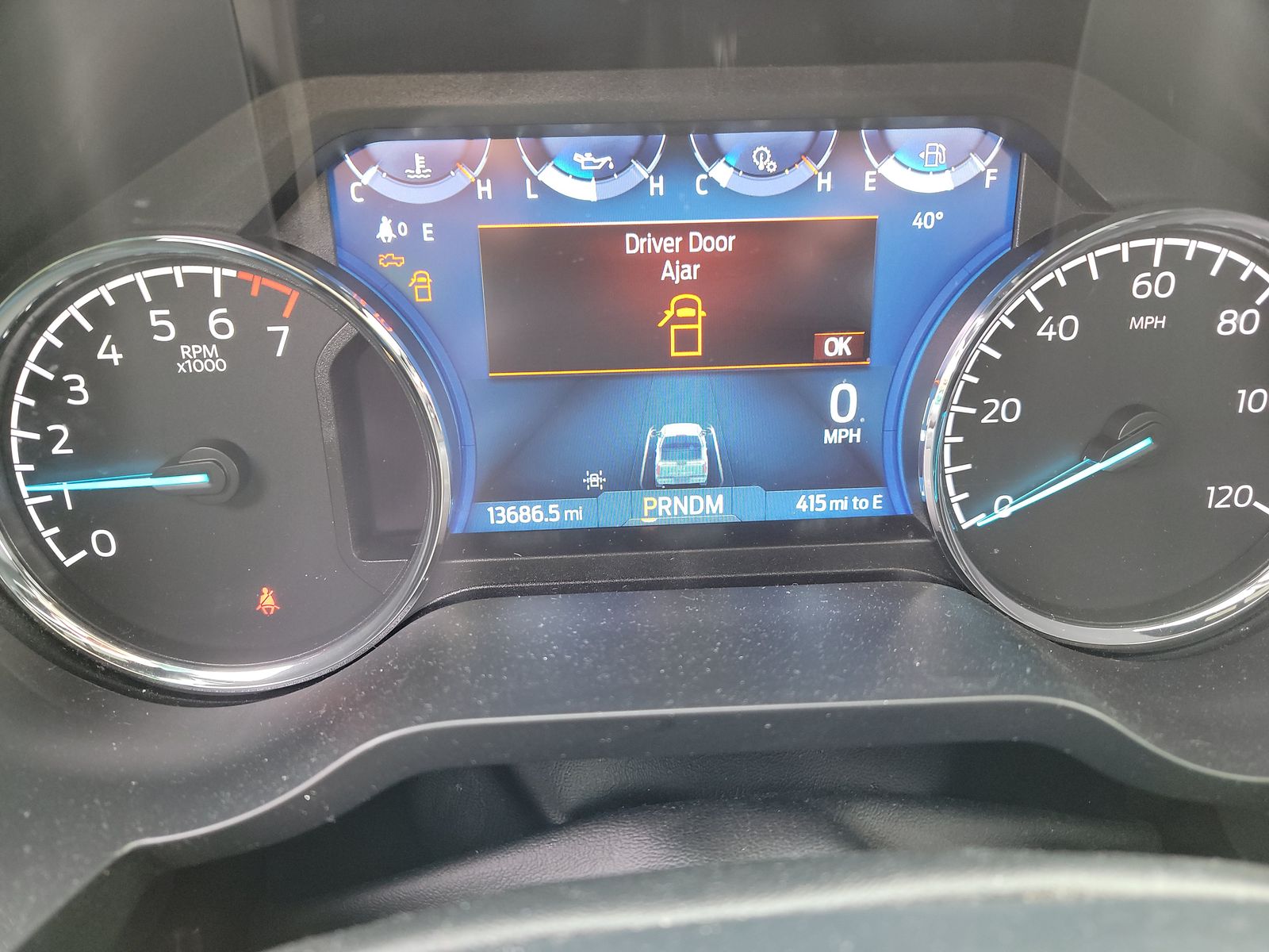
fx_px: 880
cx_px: 634
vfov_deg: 56.8
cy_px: 476
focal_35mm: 24
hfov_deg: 71.6
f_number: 1.8
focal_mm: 6.7
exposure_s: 1/59
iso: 489
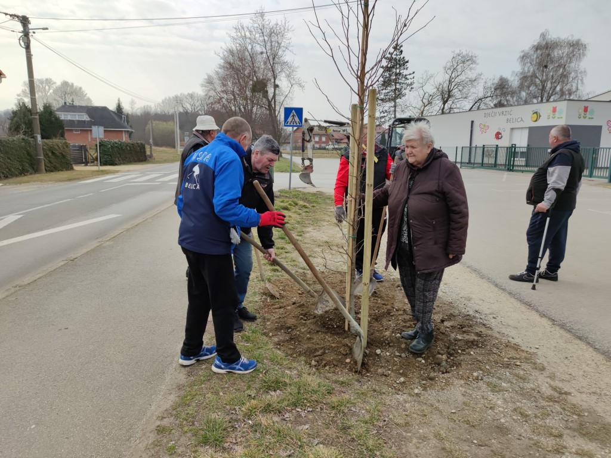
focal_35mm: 24
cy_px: 229
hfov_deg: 71.6
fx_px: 424
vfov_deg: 56.8
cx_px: 306
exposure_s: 1/2654
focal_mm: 6.72
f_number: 1.69
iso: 50
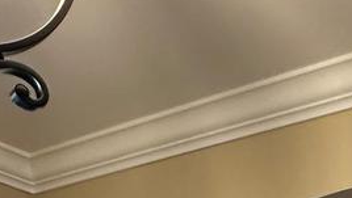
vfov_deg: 11.8
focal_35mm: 82
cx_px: 369
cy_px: 489
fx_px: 766
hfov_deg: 24.5
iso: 250
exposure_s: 1/120
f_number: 2.2
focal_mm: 2.22
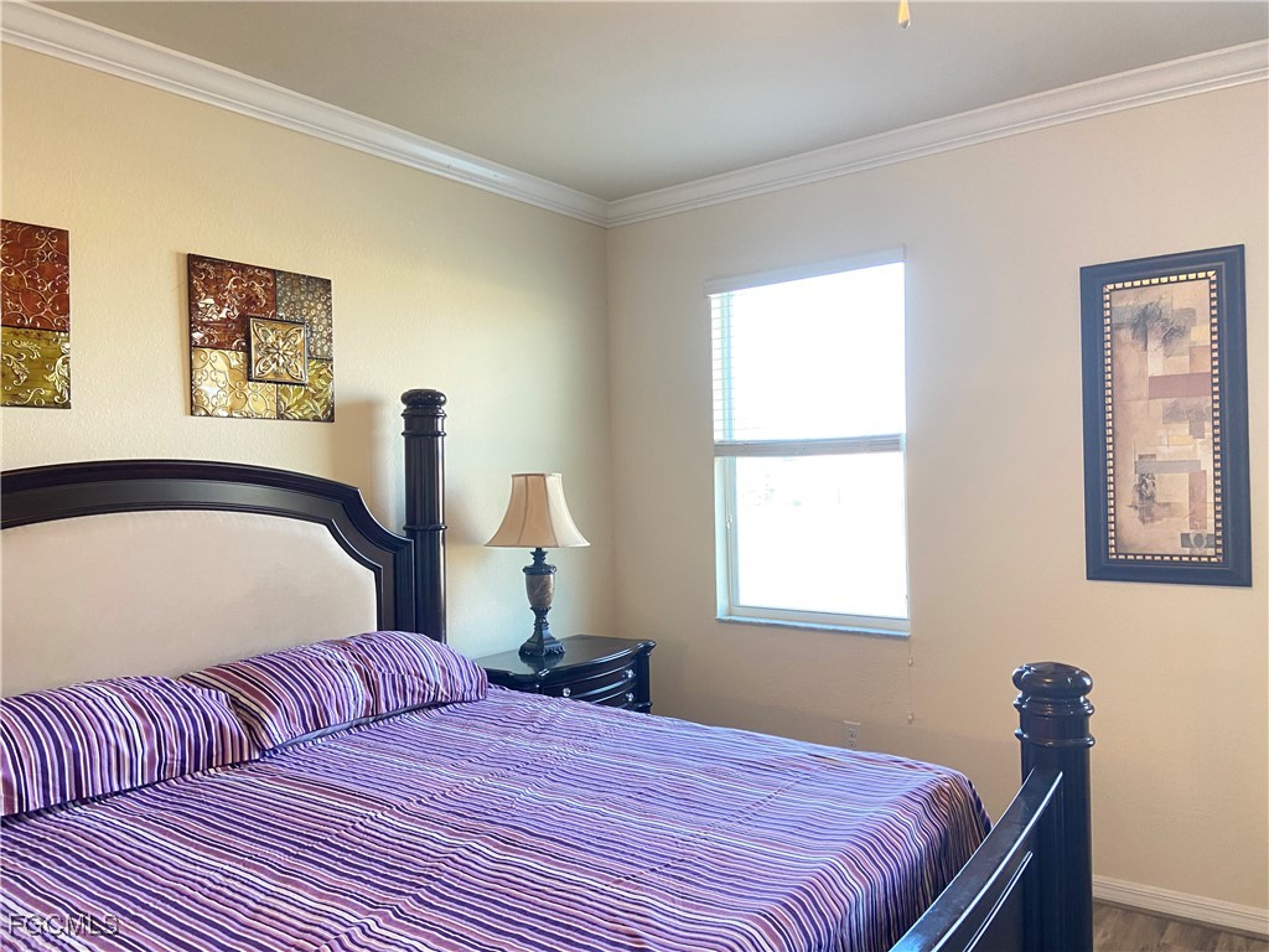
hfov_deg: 67.3
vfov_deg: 53.1
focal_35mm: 26
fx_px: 953
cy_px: 476
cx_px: 634
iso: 160
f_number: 1.8
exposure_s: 1/60
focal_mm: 4.25
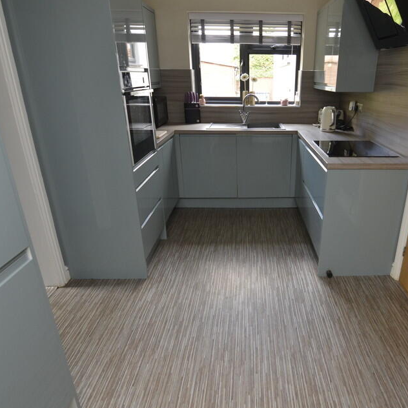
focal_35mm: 23
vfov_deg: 68.0
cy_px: 197
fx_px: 303
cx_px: 256
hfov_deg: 66.9
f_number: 4
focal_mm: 11
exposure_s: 1/60
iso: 500
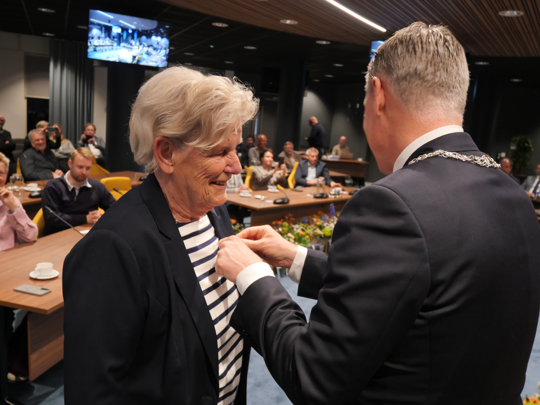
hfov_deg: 60.0
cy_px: 202
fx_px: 468
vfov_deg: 46.8
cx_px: 270
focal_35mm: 30
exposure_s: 1/60
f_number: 3.8
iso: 1250
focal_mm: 15
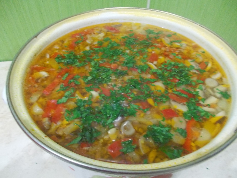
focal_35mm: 26
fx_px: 178
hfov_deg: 67.3
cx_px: 118
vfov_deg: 53.1
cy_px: 89
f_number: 3.2
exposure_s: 1/10
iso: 800
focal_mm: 4.6
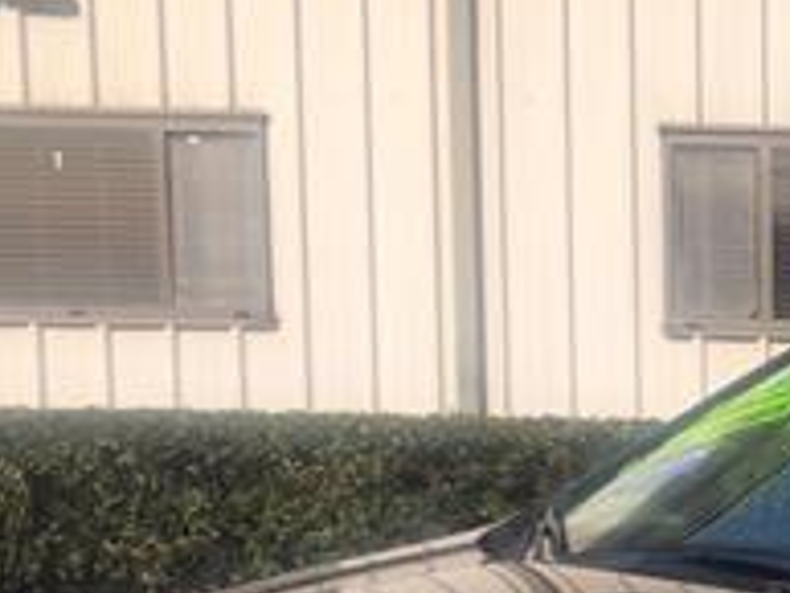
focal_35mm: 93
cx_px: 1077
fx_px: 2124
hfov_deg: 19.2
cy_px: 736
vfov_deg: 15.3
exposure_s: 1/2433
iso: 20
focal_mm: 3.99
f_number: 1.8
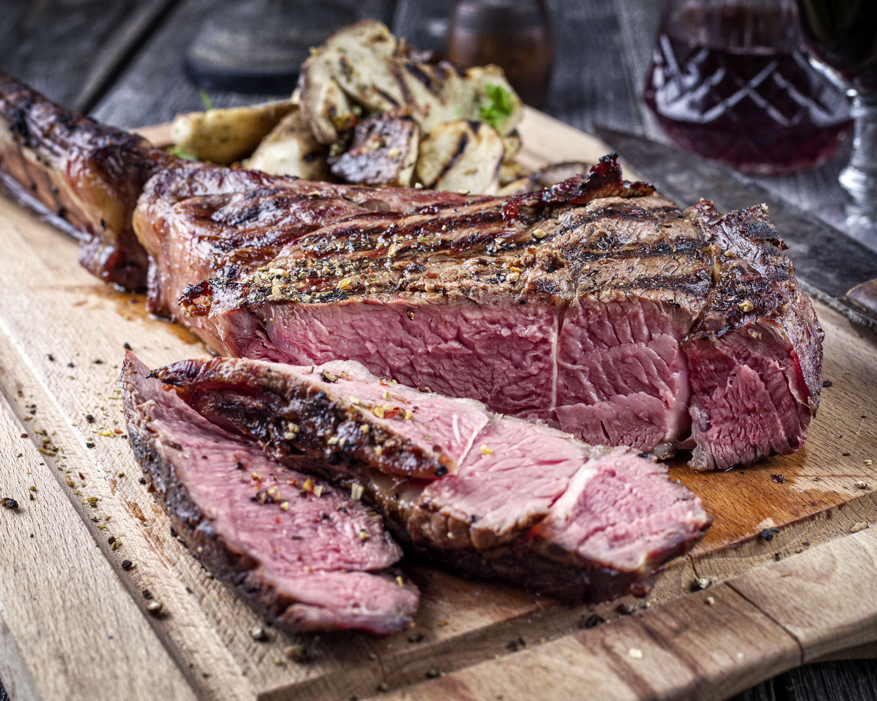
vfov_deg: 26.7
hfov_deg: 33.0
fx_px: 1479
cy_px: 347
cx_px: 439
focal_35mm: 57
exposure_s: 1/200
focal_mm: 50
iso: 100
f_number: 9
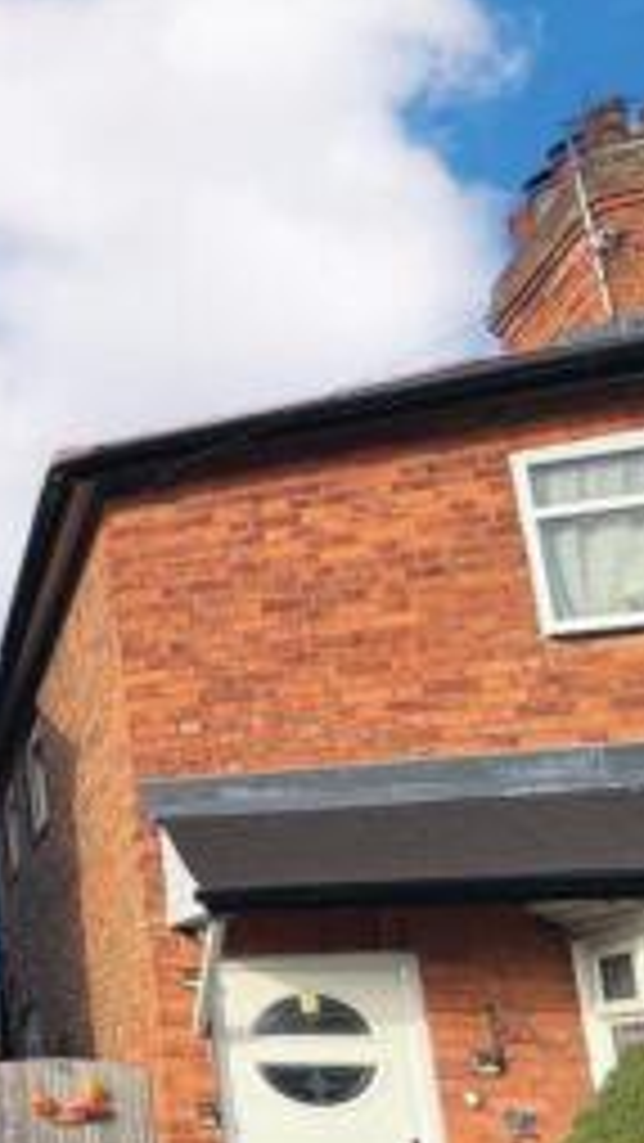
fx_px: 1062
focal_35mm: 35
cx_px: -601
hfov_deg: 20.0
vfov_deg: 53.3
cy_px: 893
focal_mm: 2.22
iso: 25
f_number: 2.2
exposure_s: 1/770
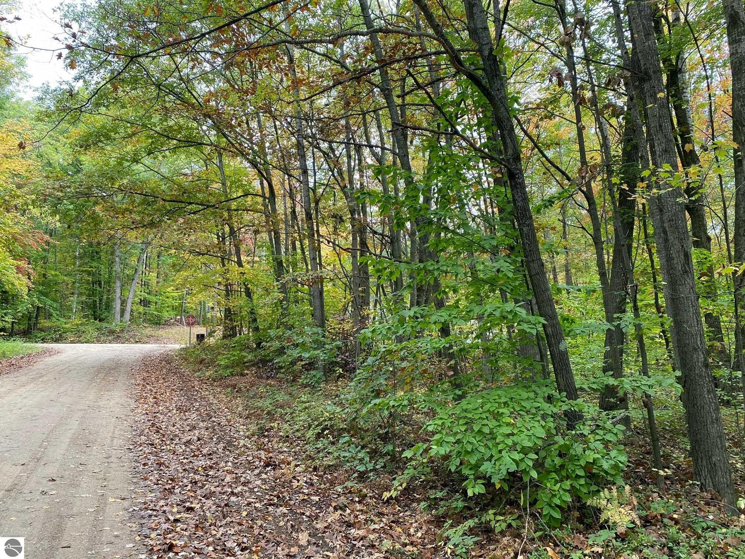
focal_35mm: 26
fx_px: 560
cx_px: 372
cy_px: 280
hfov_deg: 67.3
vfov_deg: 53.1
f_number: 1.8
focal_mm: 4.25
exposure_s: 1/121
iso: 64
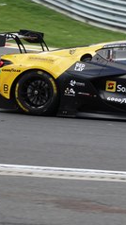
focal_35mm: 364
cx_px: 122
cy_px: 102
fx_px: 2160
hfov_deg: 3.3
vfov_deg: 5.9
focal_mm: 67.46
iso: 320
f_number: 4
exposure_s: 1/800
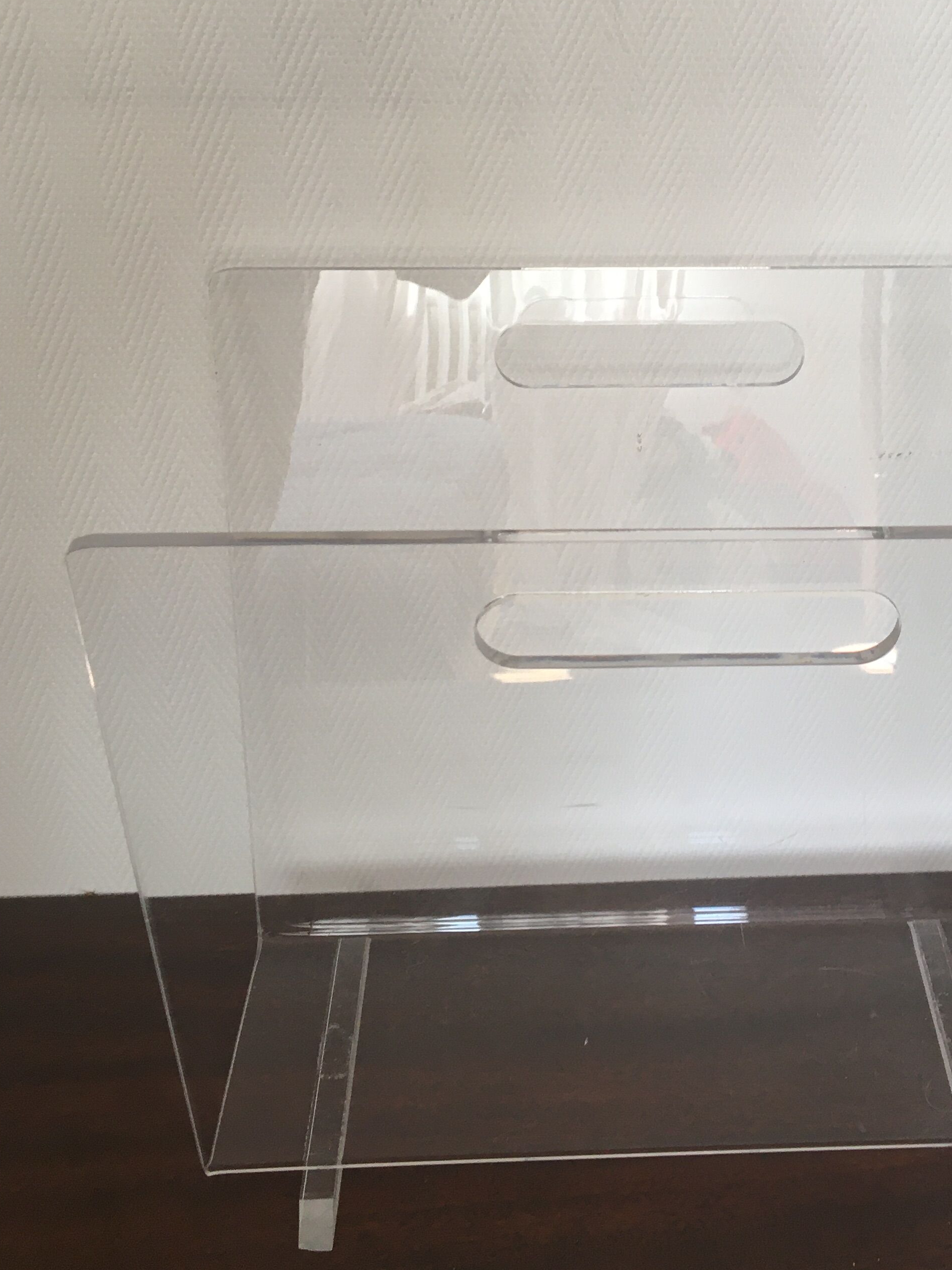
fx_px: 1687
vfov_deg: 41.0
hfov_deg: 31.1
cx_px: 676
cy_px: 480
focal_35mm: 46
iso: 25
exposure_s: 1/33
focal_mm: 4.15
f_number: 2.2
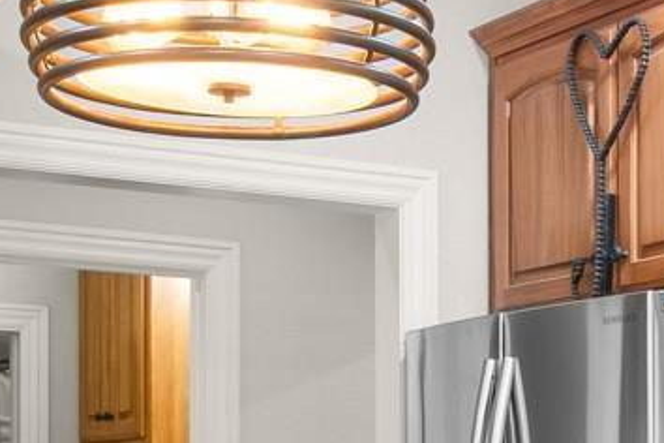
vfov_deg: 12.6
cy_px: 552
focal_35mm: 106
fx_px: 1955
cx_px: 724
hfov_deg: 18.6
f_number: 9
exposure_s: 1.6
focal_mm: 10
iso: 250
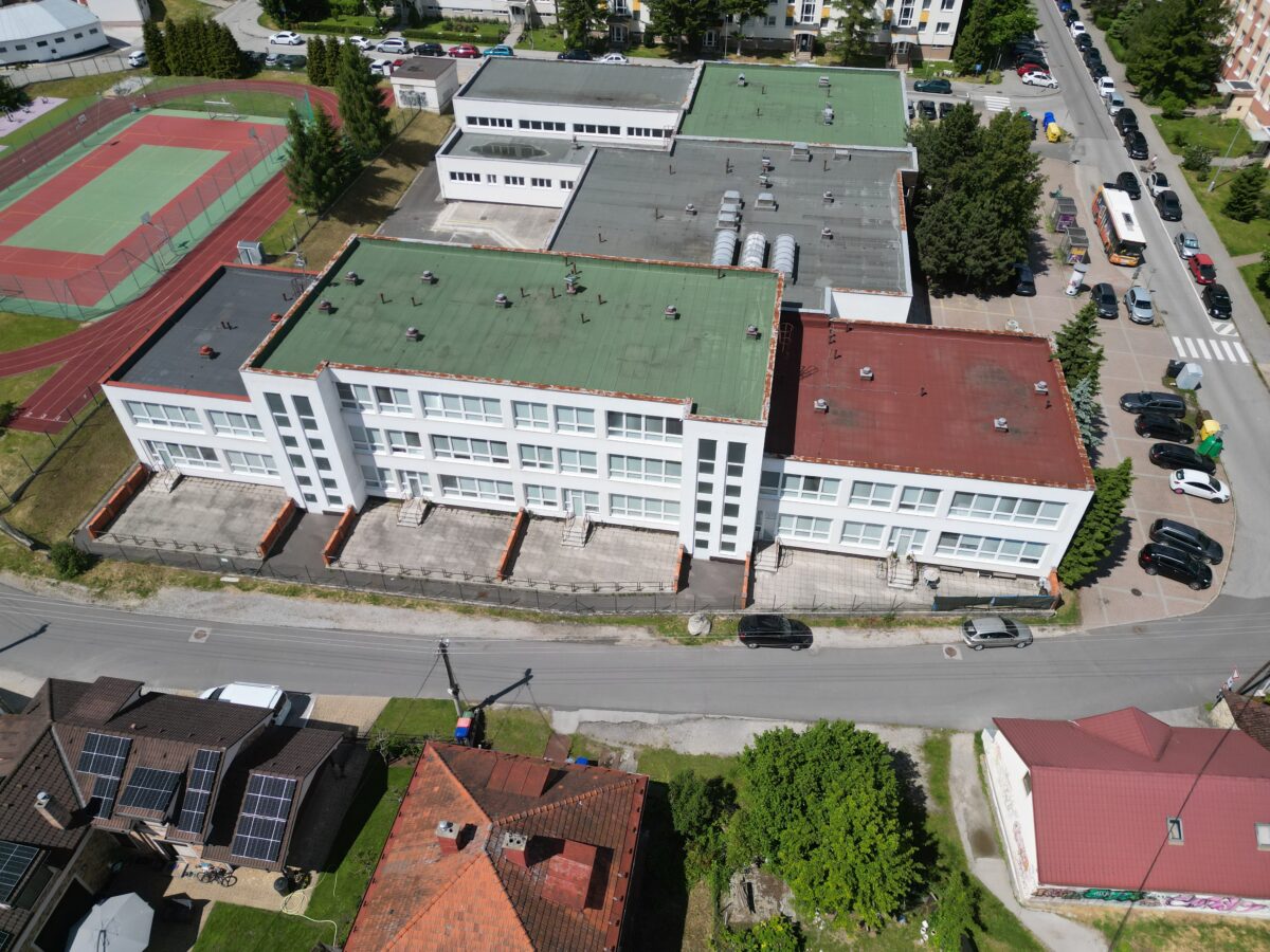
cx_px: 635
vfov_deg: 56.8
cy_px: 476
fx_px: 881
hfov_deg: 71.6
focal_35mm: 24
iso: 200
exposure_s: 1/6000
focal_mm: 6.72
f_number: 1.7
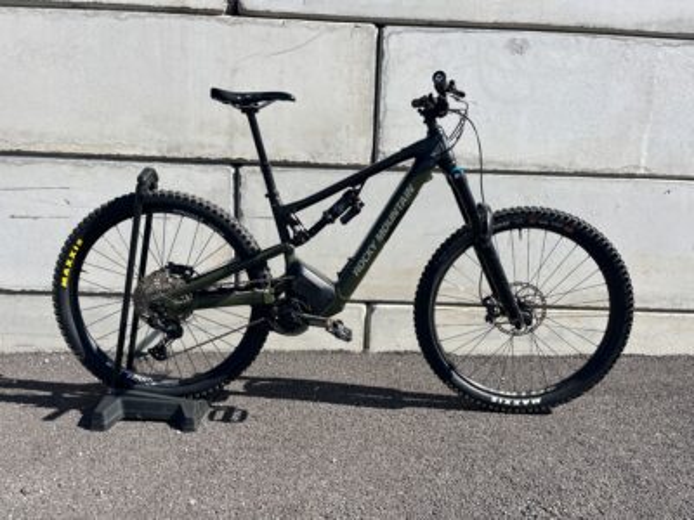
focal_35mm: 26
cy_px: 260
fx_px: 521
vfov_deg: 53.1
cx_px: 347
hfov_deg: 67.3
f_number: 1.6
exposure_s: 1/2899
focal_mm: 5.1
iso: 50
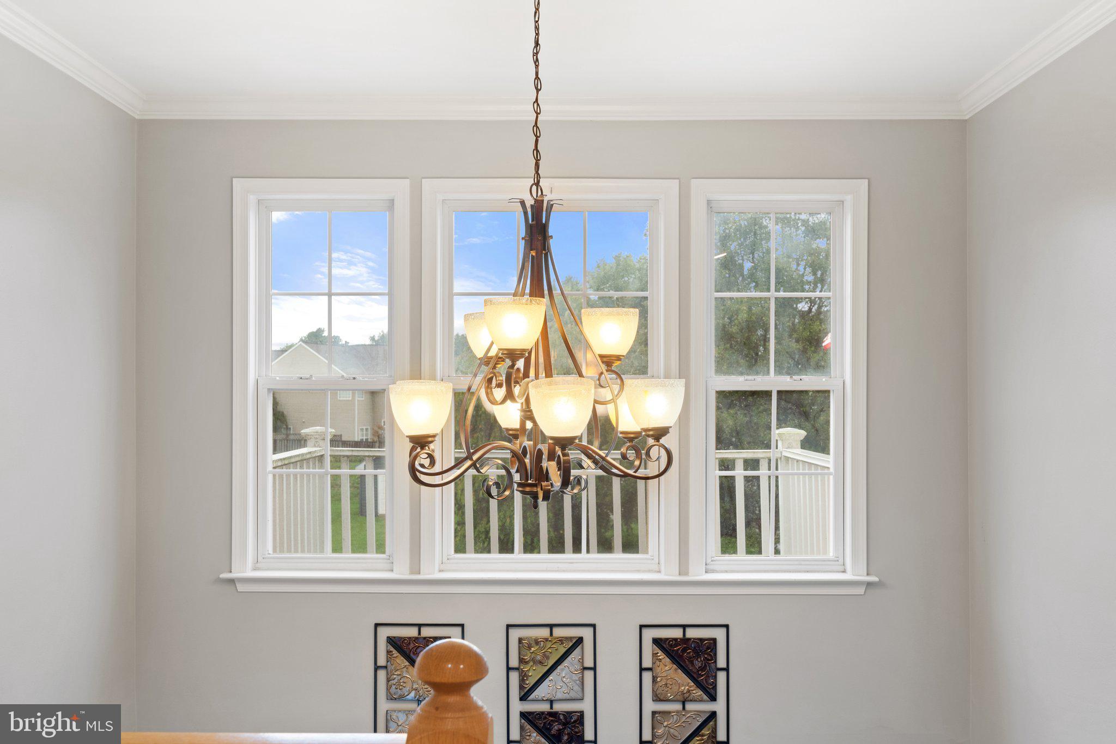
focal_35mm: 35
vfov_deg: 37.8
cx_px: 558
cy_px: 372
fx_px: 1085
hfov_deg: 54.4
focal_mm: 35
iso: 640
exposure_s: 1/100
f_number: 8
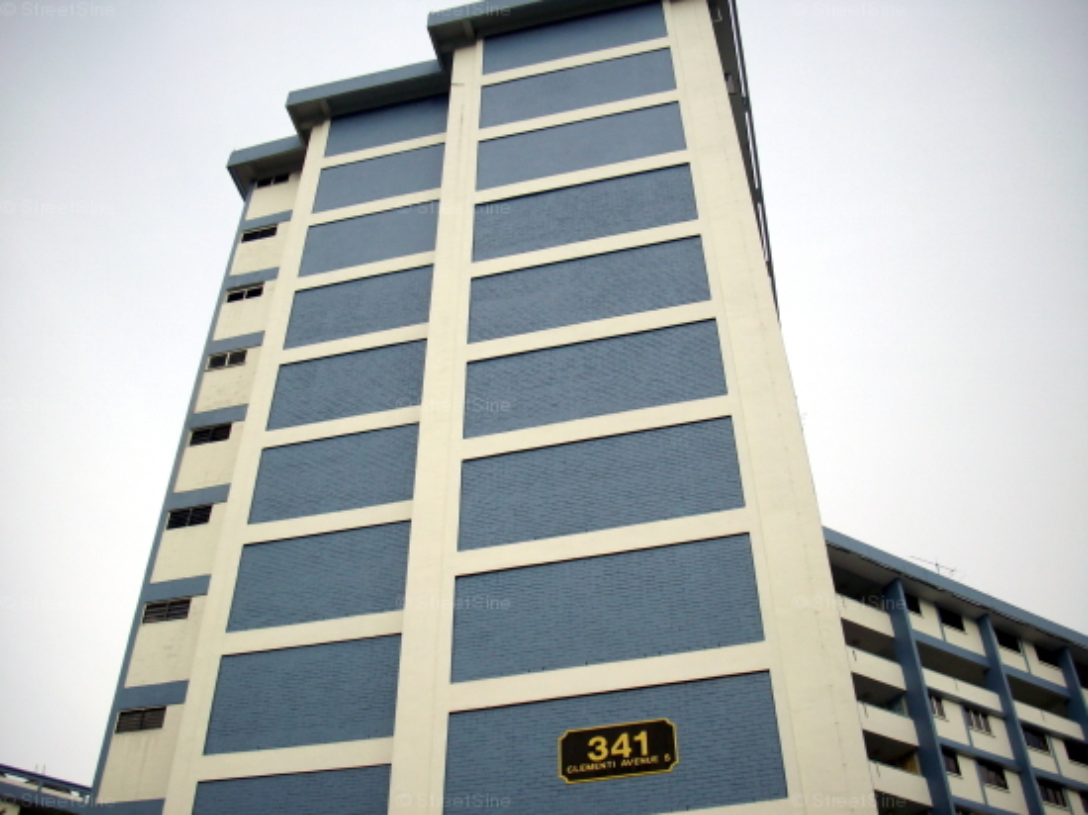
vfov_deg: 38.6
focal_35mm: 37
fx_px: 1162
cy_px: 408
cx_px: 544
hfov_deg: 50.2
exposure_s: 1/200
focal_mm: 6.2
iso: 80
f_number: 5.6
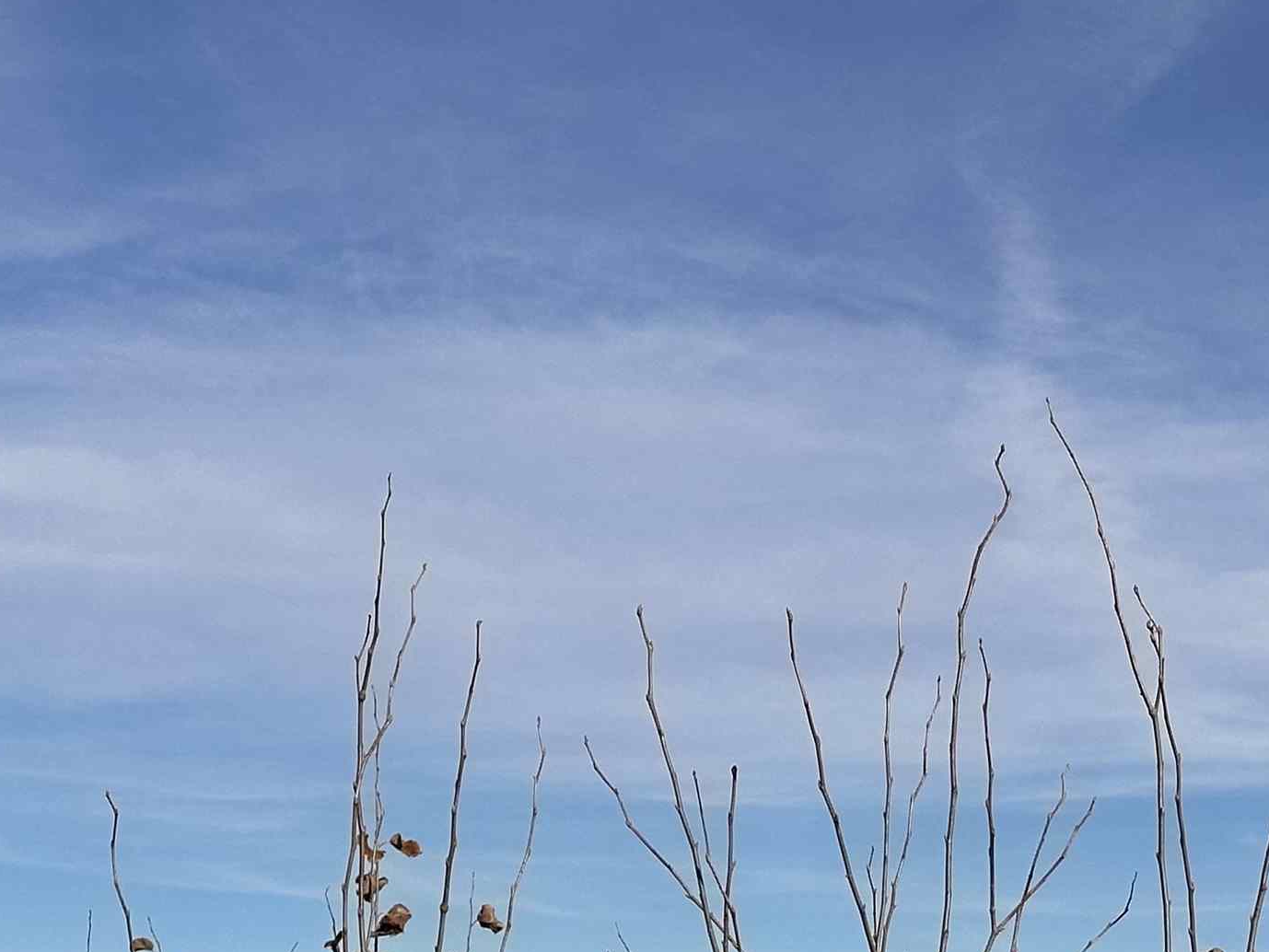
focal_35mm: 107
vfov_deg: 13.6
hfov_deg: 18.3
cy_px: 1023
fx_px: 3923
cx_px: 815
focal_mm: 6.86
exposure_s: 1/5556
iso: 64
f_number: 1.78
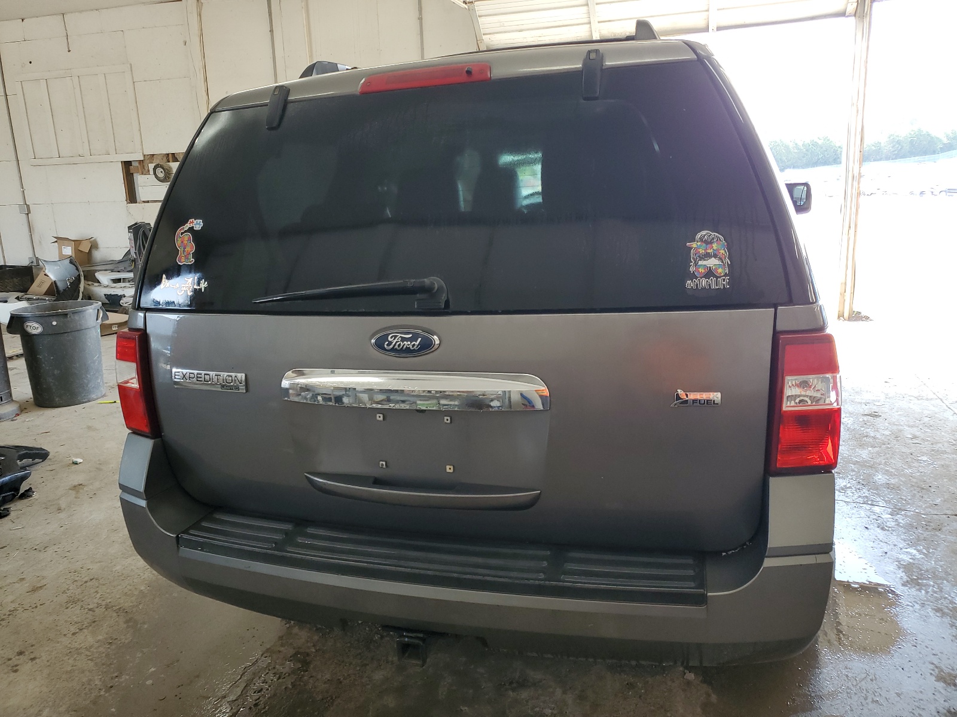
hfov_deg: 67.3
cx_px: 478
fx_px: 719
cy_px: 358
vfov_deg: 53.1
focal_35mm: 26
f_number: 1.5
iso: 64
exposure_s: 1/120
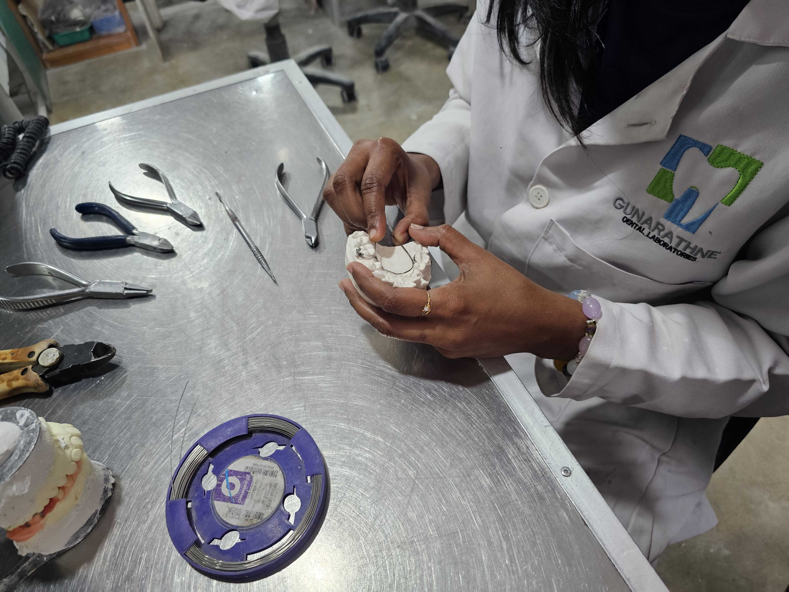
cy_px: 296
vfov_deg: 58.9
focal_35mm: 23
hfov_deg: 73.9
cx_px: 394
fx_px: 524
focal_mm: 6.3
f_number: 1.7
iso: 250
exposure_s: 1/100
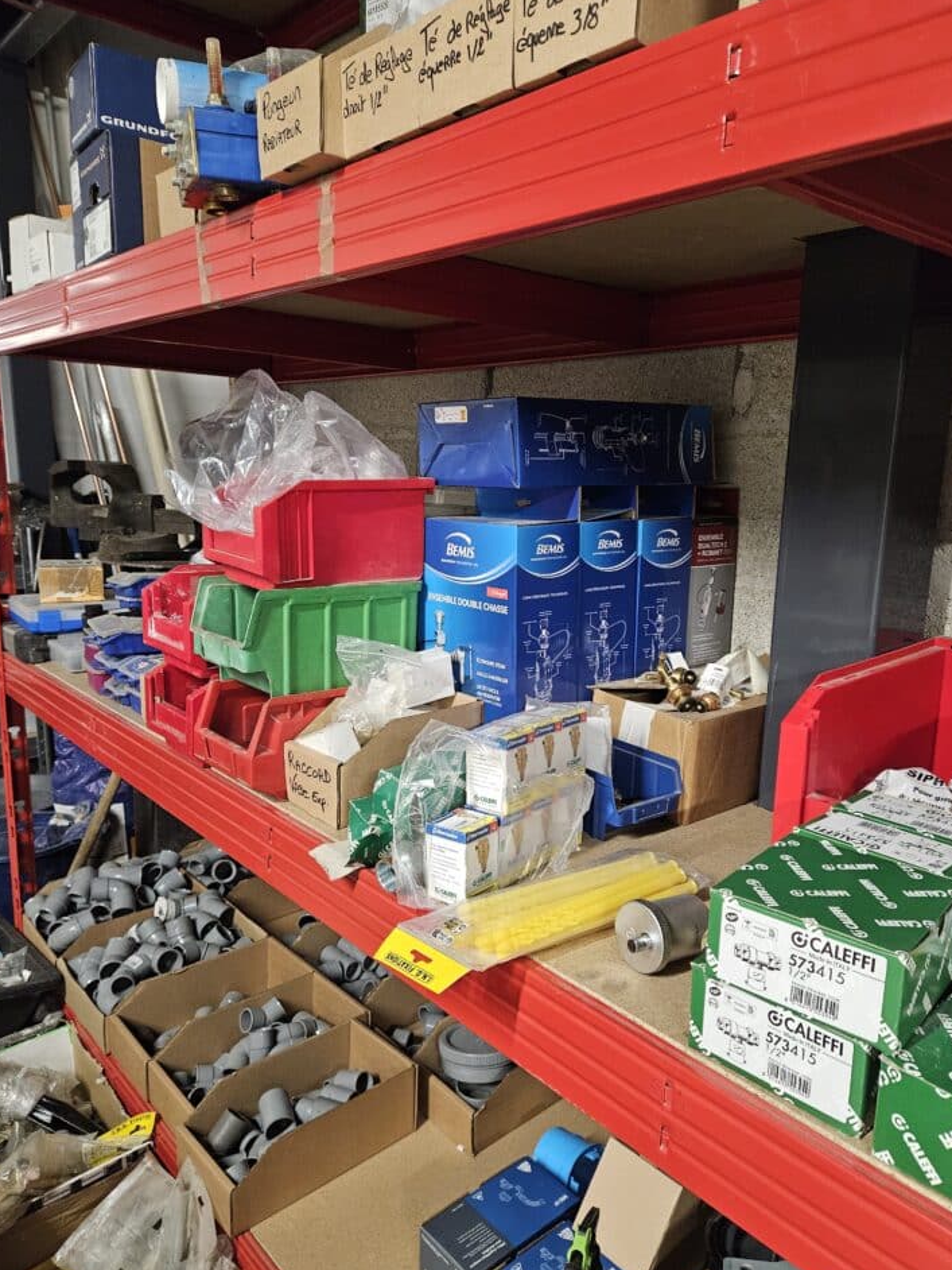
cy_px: 658
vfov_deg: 69.4
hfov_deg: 54.9
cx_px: 509
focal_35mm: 25
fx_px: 916
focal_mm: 5.4
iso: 1000
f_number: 1.8
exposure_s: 1/100
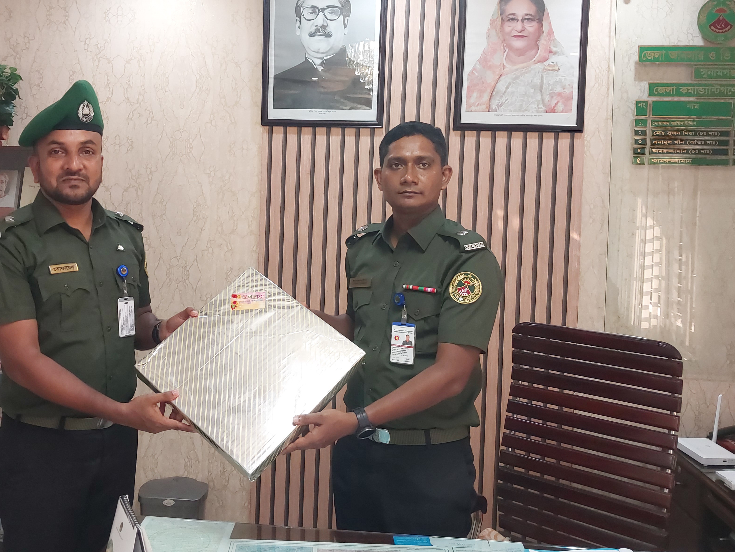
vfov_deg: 36.7
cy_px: 224
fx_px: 828
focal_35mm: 39
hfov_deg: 47.7
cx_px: 319
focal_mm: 4.6
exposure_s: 1/100
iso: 200
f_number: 1.8
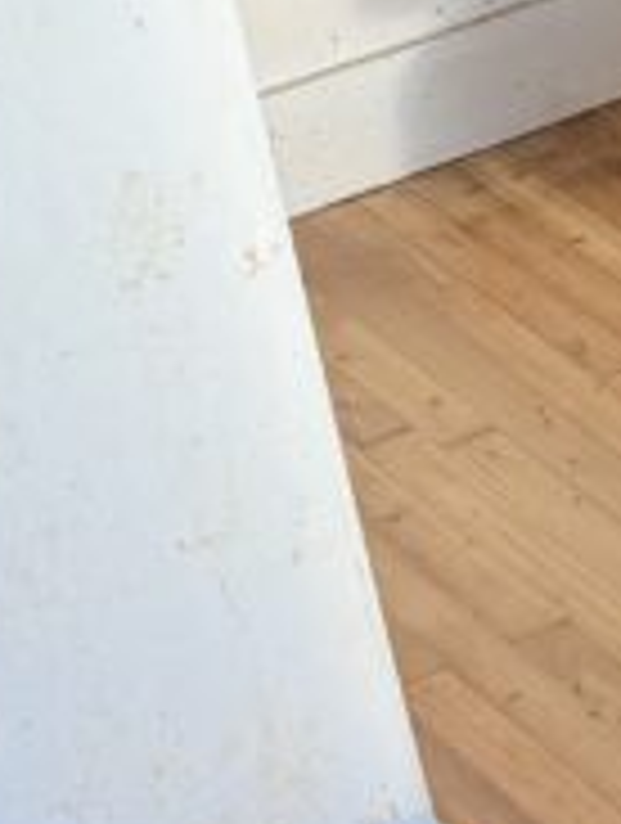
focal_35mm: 134
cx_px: 1300
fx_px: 3194
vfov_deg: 13.3
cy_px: 1468
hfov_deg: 10.1
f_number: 1.78
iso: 200
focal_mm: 6.76
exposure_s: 1/121
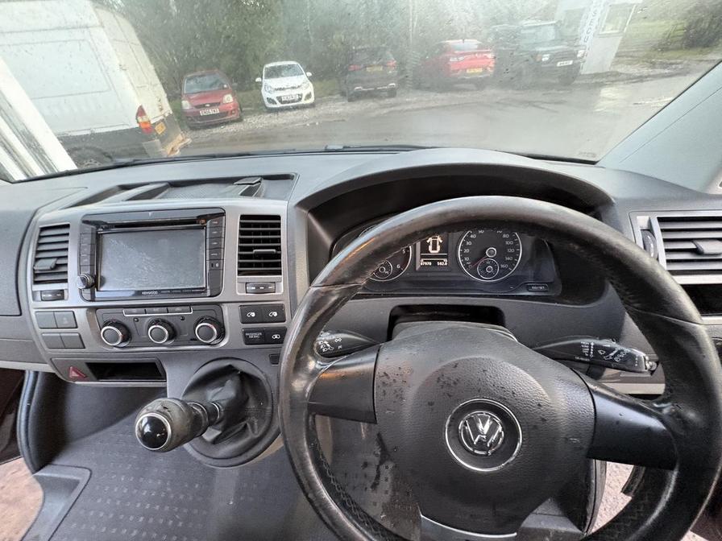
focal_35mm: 14
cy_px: 270
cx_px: 361
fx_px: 292
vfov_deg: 85.7
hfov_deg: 102.1
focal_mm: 2.22
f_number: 2.2
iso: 640
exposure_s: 1/60
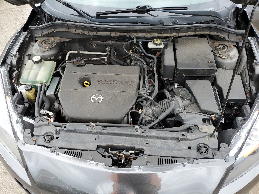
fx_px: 195
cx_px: 130
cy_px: 97
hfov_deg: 67.3
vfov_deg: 53.1
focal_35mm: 26
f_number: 1.5
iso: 50
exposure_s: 1/145
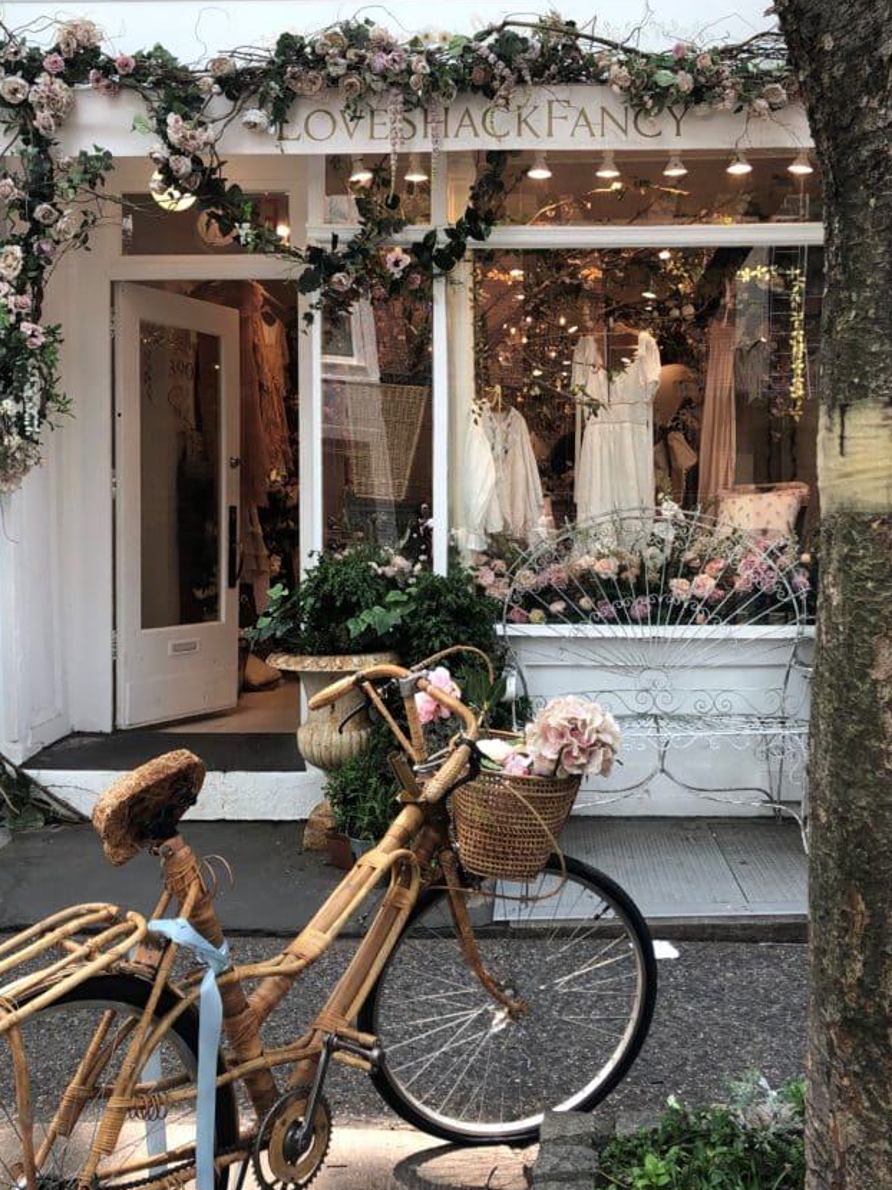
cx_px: 478
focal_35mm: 36
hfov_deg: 39.6
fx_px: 1238
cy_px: 566
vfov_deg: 51.3
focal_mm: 3.99
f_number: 1.8
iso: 25
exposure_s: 1/120
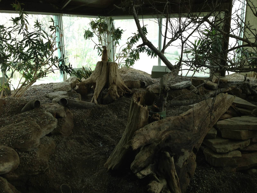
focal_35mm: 33
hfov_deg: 55.4
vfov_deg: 42.9
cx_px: 128
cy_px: 96
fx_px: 245
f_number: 2.4
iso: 64
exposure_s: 1/60
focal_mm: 4.13
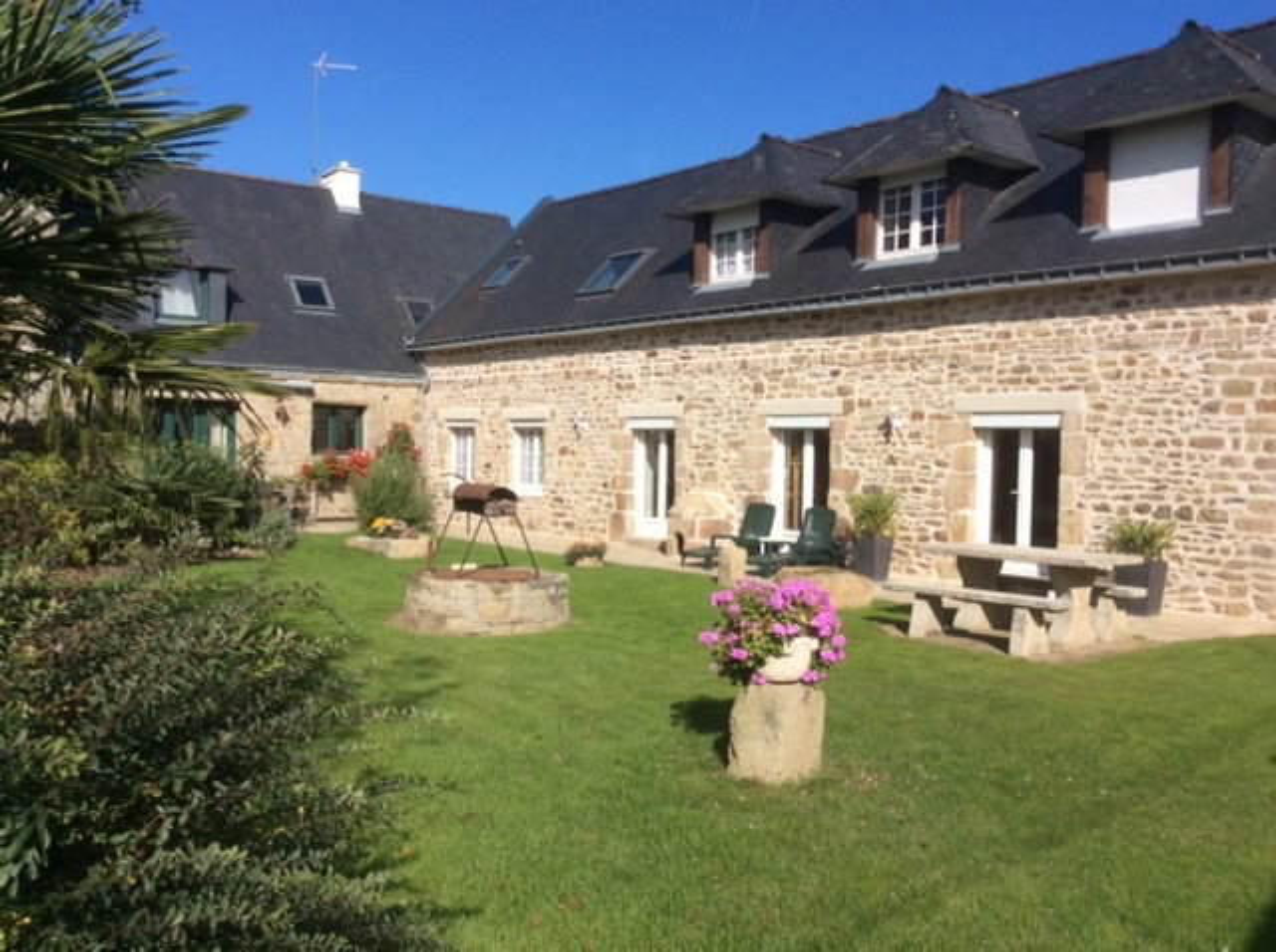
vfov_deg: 44.1
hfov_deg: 56.9
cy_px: 476
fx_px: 1178
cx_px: 638
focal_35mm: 32
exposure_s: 1/1634
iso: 32
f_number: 2.4
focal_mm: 3.3
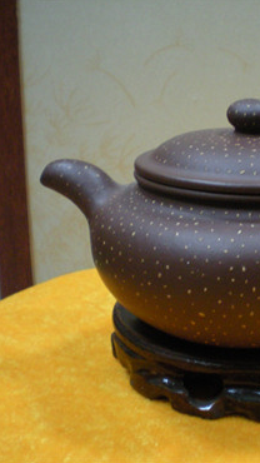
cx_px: 248
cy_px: 230
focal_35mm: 56
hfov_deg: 20.9
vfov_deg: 37.2
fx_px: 687
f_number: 3.1
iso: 348
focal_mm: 6.3
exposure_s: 1/8
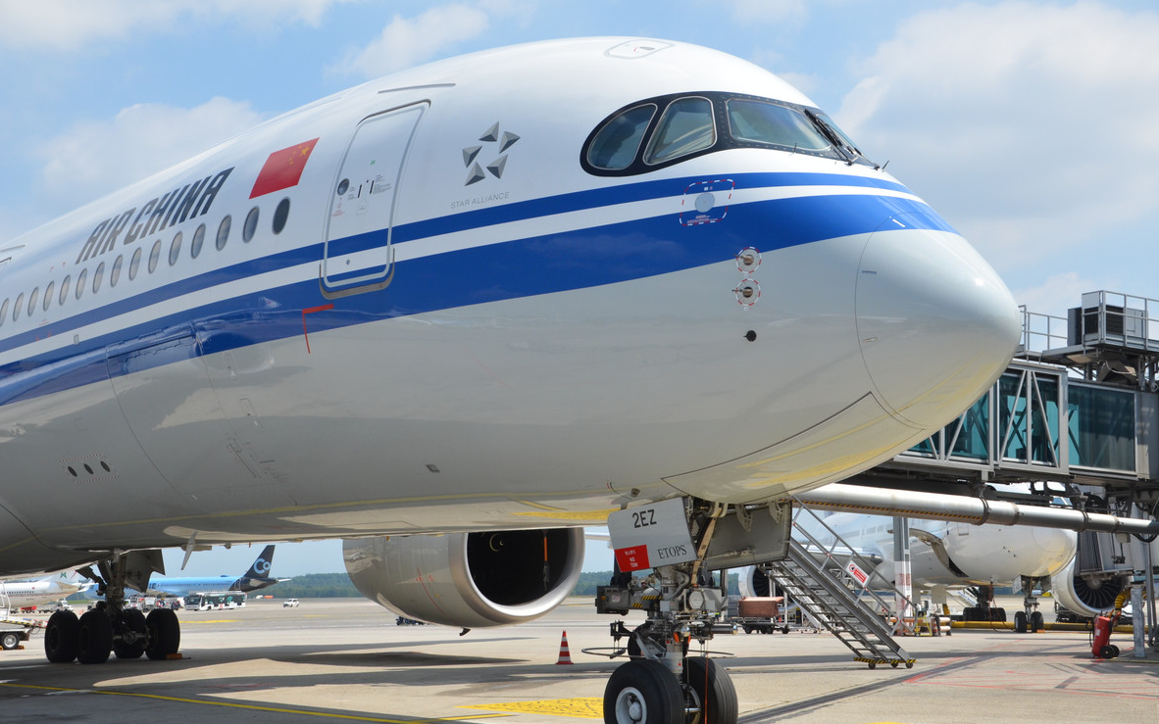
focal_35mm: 53
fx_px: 1674
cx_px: 587
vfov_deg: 24.4
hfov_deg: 38.2
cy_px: 373
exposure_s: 1/500
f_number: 11
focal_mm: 34
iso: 400
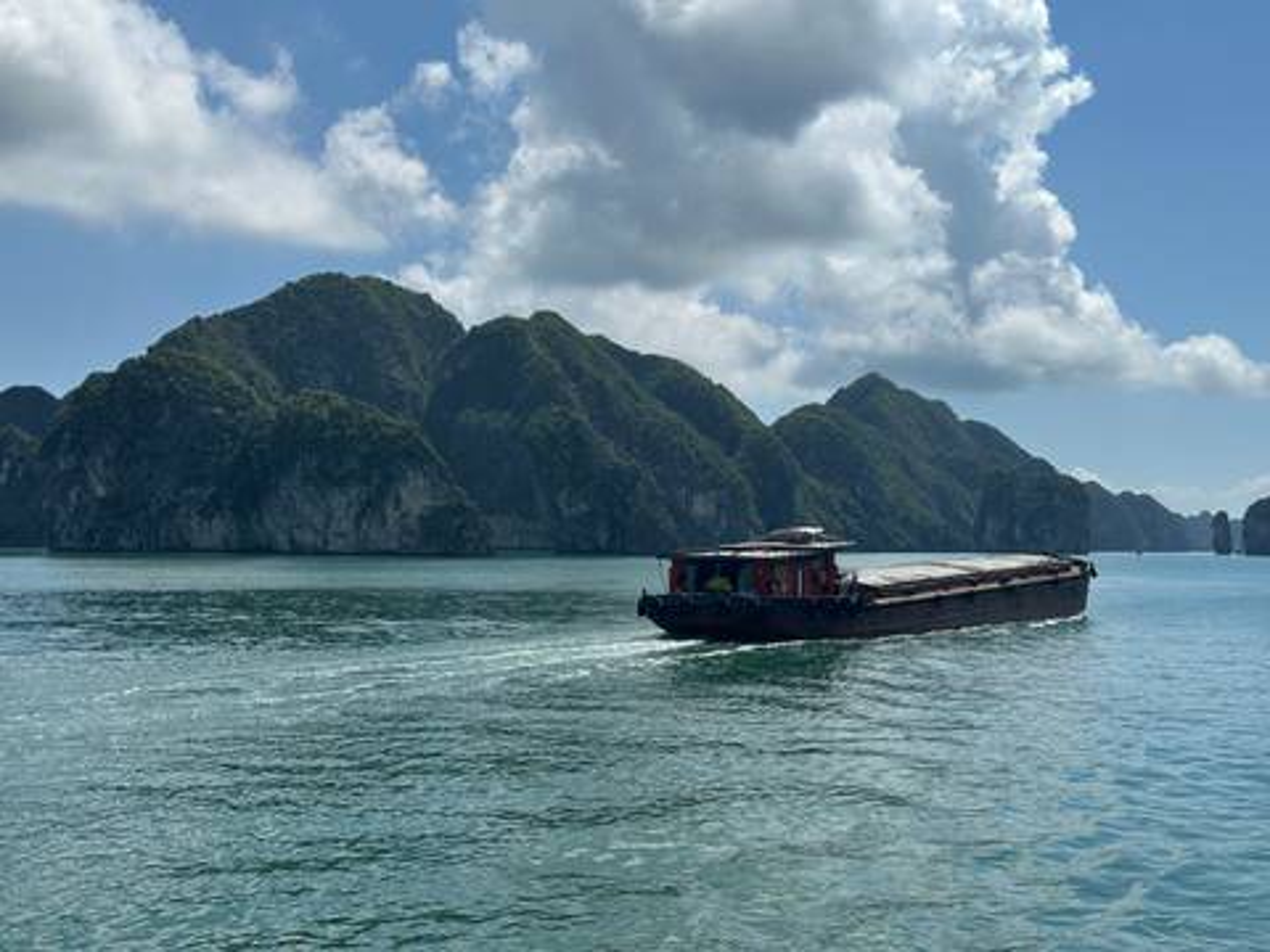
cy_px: 476
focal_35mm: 48
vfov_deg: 30.3
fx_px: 1761
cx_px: 635
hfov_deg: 39.7
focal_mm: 6.86
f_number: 1.78
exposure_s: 1/7634
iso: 64
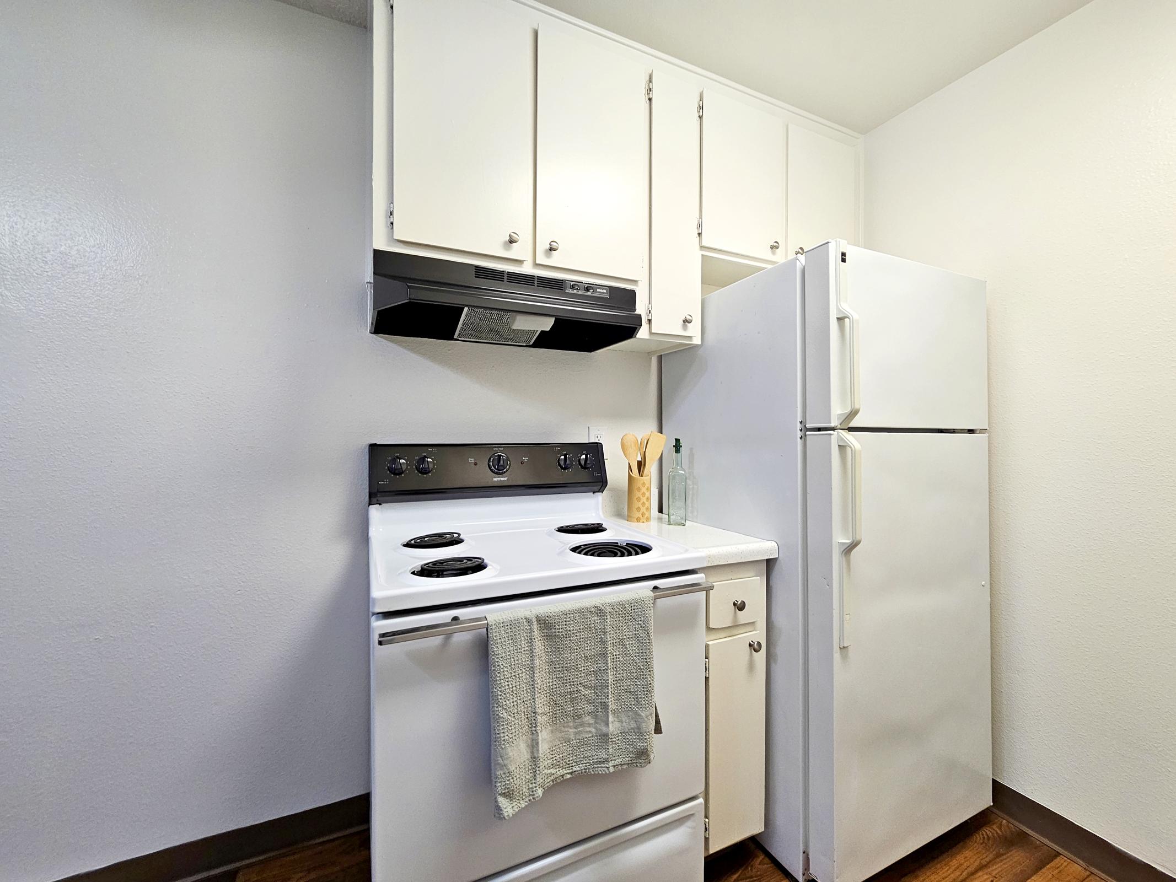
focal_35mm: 13
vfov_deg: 89.9
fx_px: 442
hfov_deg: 106.2
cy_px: 441
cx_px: 588
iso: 100
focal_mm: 2.2
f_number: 2.2
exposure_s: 1/60
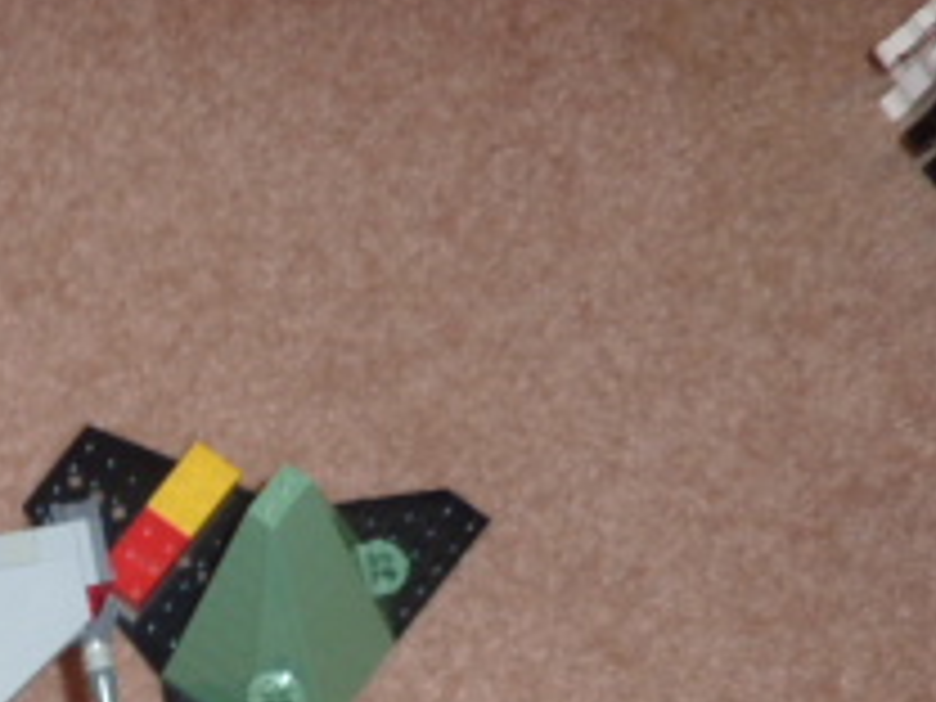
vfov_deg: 17.5
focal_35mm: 77
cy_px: 1008
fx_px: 2082
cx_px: -126
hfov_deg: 23.6
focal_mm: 4.1
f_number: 3.3
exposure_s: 1/30
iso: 80
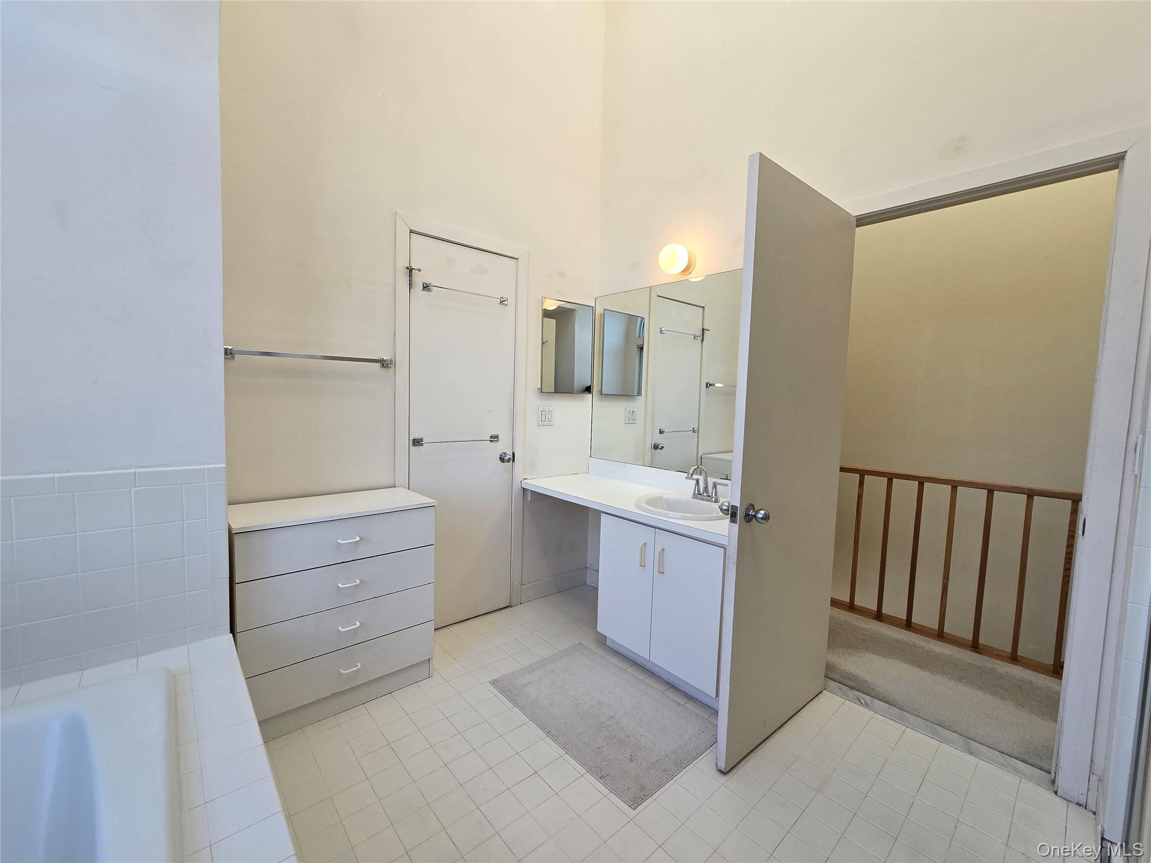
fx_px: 432
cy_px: 432
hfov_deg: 106.2
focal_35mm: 13
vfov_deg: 89.9
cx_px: 576
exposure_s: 1/167
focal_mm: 2.2
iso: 50
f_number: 2.2
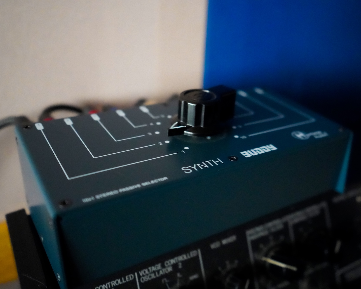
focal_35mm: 34
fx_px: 363
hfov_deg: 52.6
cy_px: 144
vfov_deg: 43.4
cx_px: 207
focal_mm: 30
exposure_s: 1/10
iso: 12800
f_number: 3.5
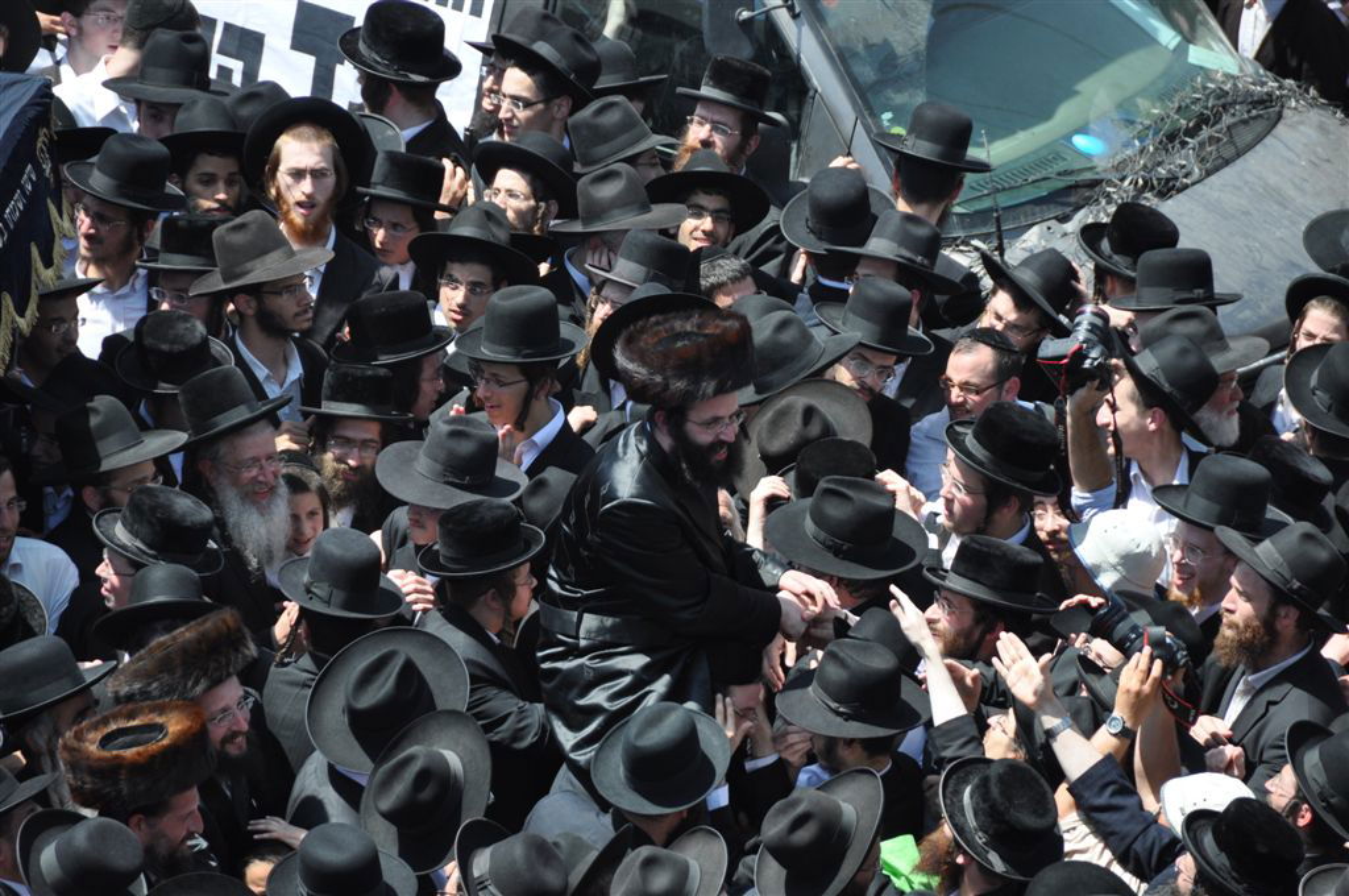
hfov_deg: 6.9
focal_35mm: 300
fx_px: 11227
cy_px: 448
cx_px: 674
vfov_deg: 4.6
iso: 280
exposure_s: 1/500
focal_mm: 200
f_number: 5.6
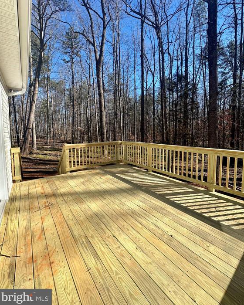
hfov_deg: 84.0
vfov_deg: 96.6
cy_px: 139
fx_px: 135
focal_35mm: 15
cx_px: 123
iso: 40
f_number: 2.2
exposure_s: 1/1043
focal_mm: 2.22
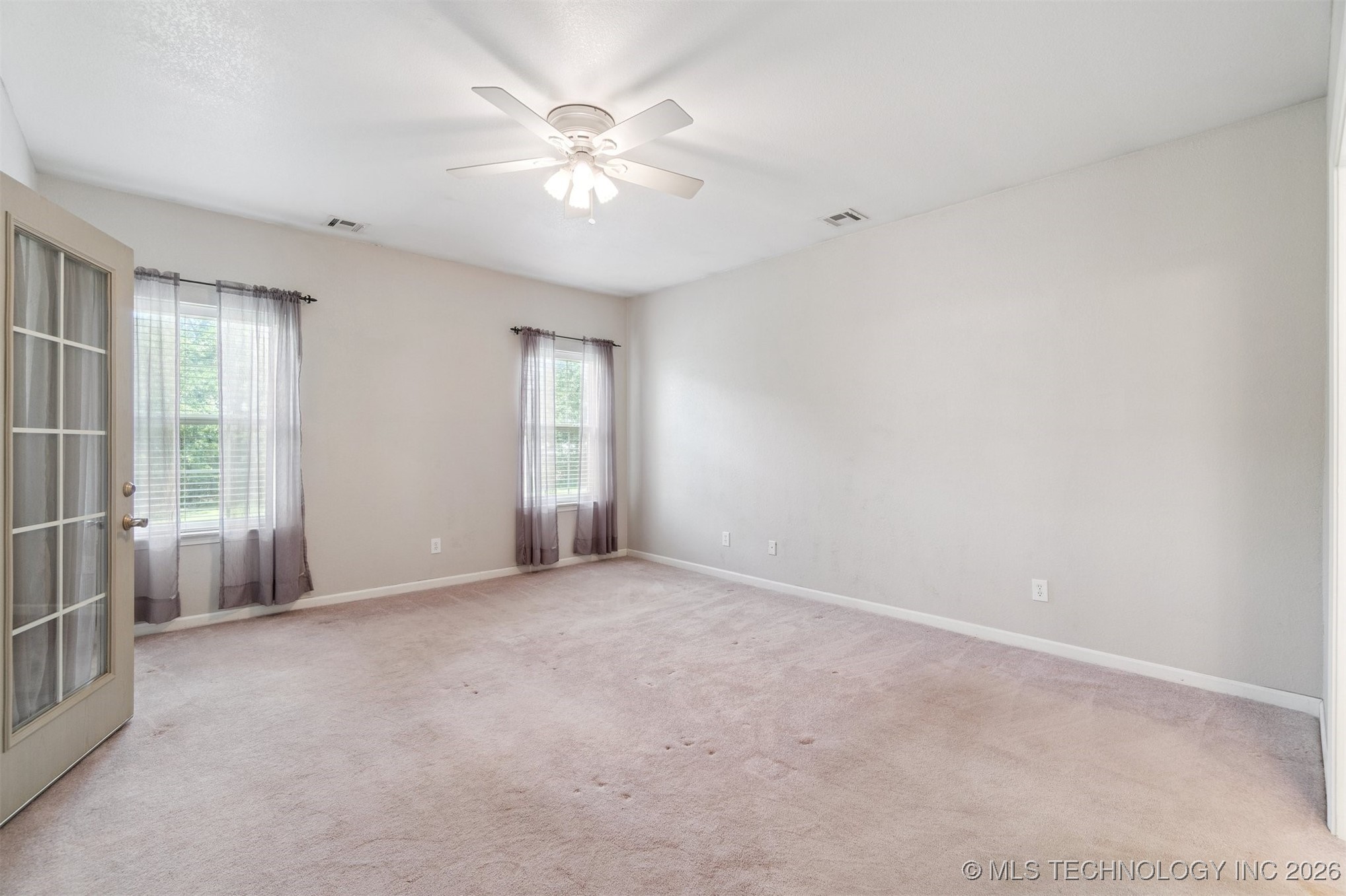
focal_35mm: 15
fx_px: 561
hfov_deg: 100.4
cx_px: 673
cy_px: 448
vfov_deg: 77.3
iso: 200
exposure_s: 1/20
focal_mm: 10
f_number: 6.3
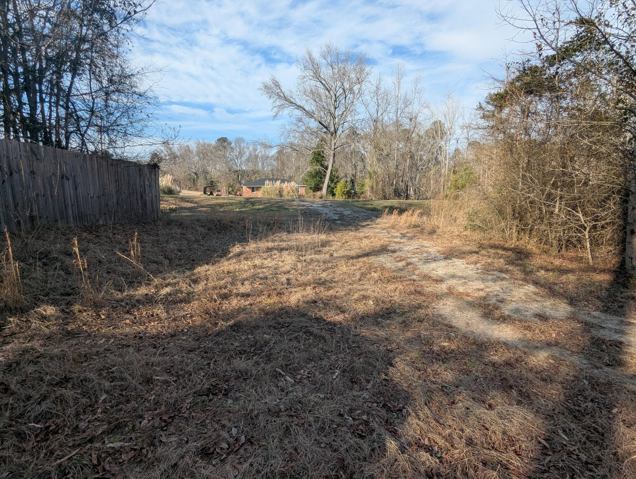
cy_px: 240
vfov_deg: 78.2
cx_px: 318
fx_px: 294
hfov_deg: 94.4
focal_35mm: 16
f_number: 2.2
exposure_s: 1/968
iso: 51
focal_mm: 2.35
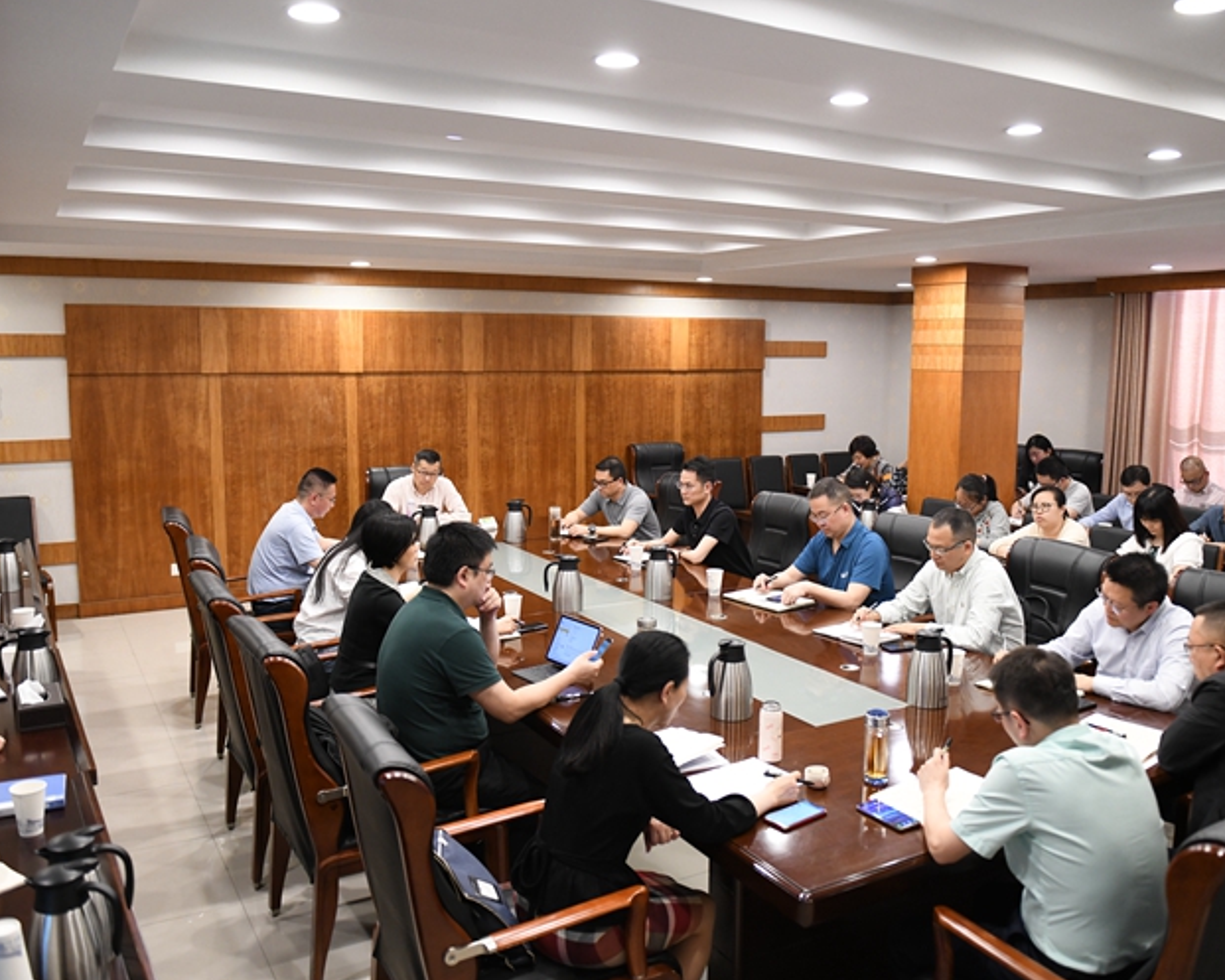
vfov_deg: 50.0
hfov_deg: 60.4
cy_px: 480
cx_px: 627
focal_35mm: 29
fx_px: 1052
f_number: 2.8
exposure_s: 1/160
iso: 2500
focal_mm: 24
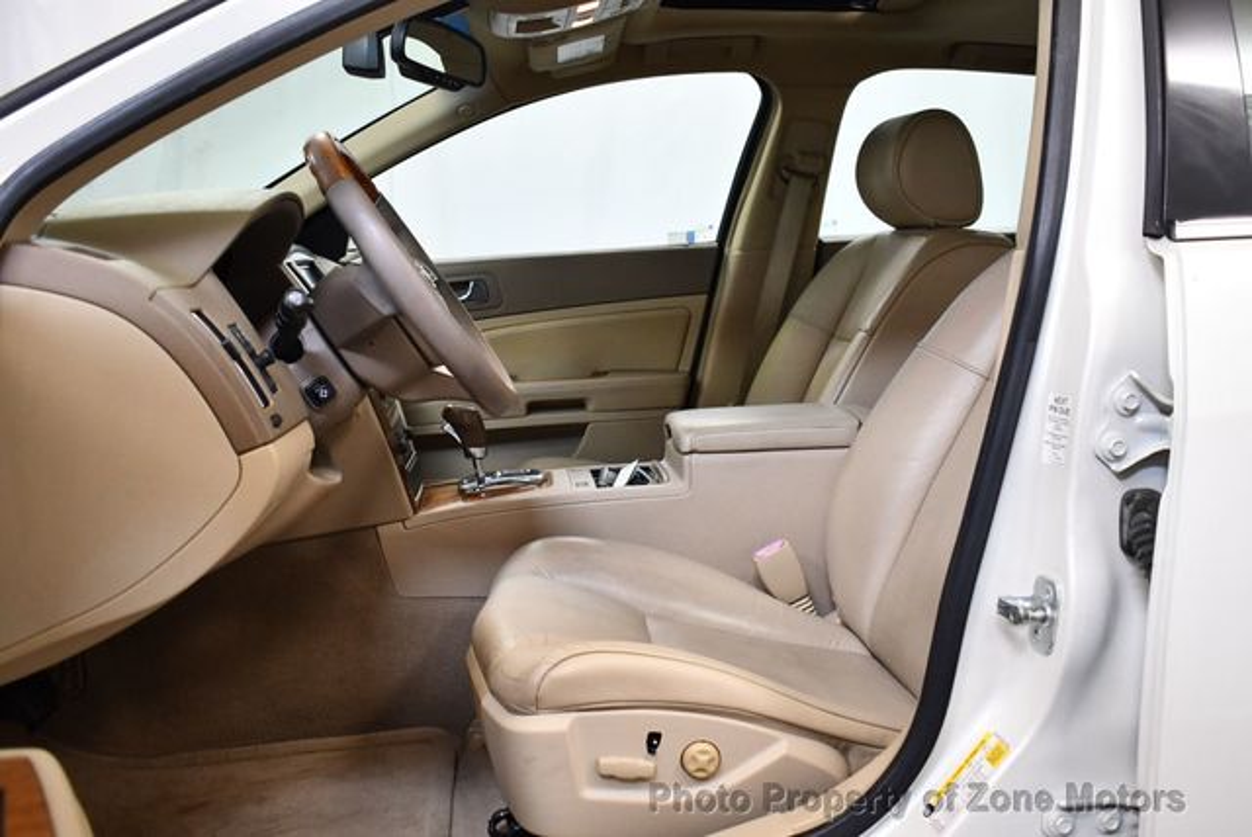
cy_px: 418
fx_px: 1253
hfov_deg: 53.1
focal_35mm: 36
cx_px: 626
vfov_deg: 36.9
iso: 1100
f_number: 3.5
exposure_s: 1/125
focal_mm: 18
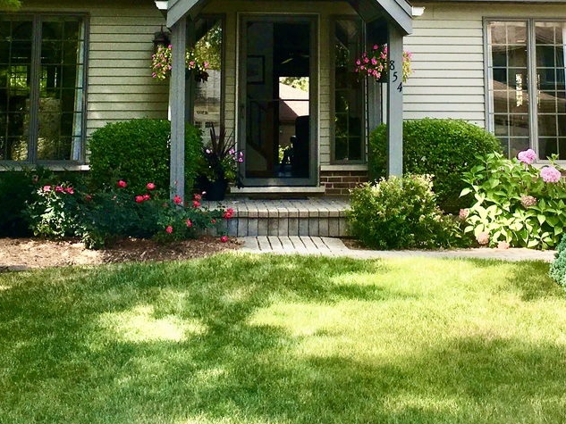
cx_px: 316
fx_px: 1079
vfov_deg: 21.4
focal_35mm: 66
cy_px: -11
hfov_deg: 29.4
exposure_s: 1/625
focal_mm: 4.15
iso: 25
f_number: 2.2
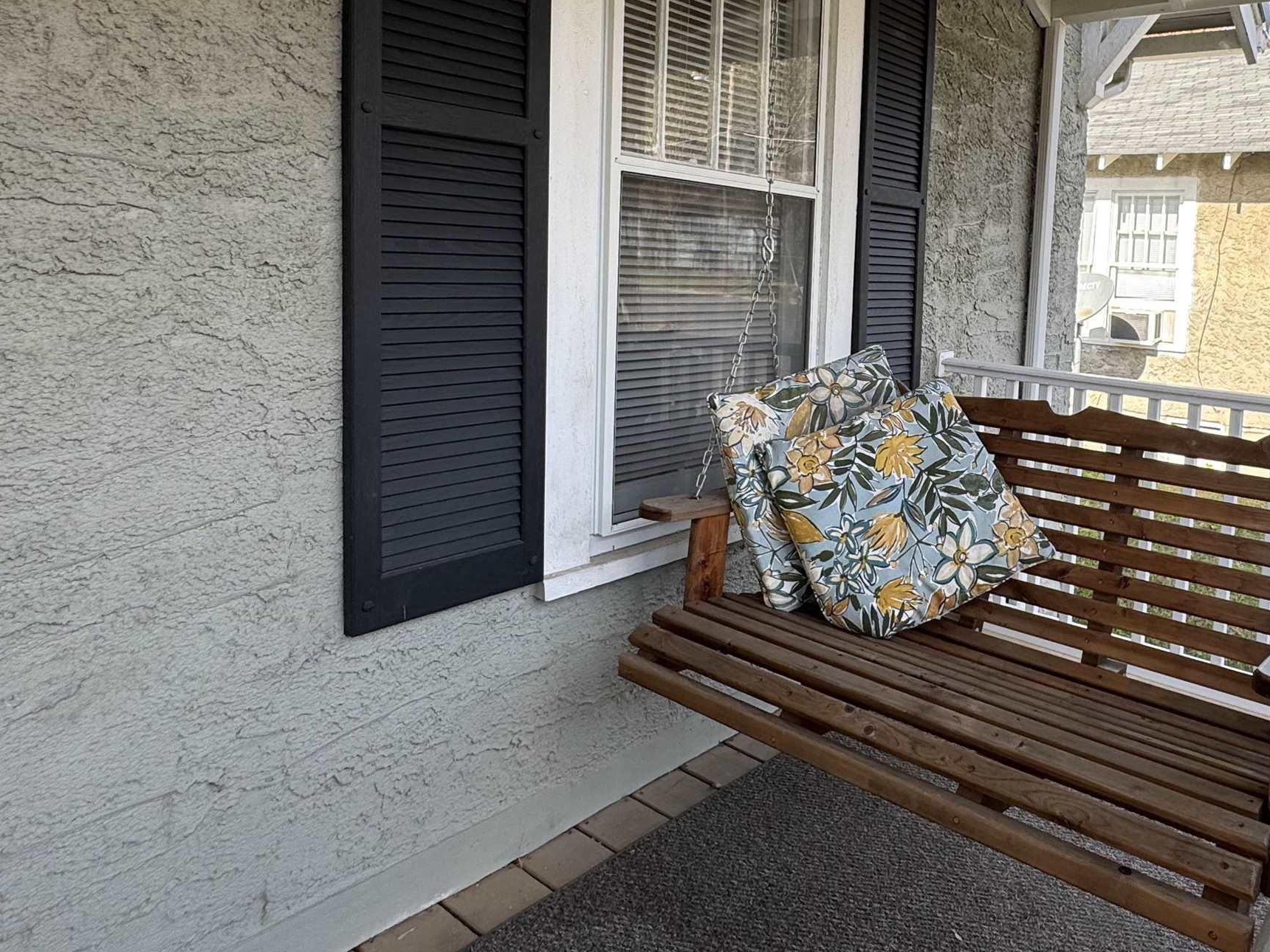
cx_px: 896
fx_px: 917
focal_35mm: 25
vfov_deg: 53.9
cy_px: 327
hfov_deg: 66.5
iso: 40
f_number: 2.2
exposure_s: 1/337
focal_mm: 2.22
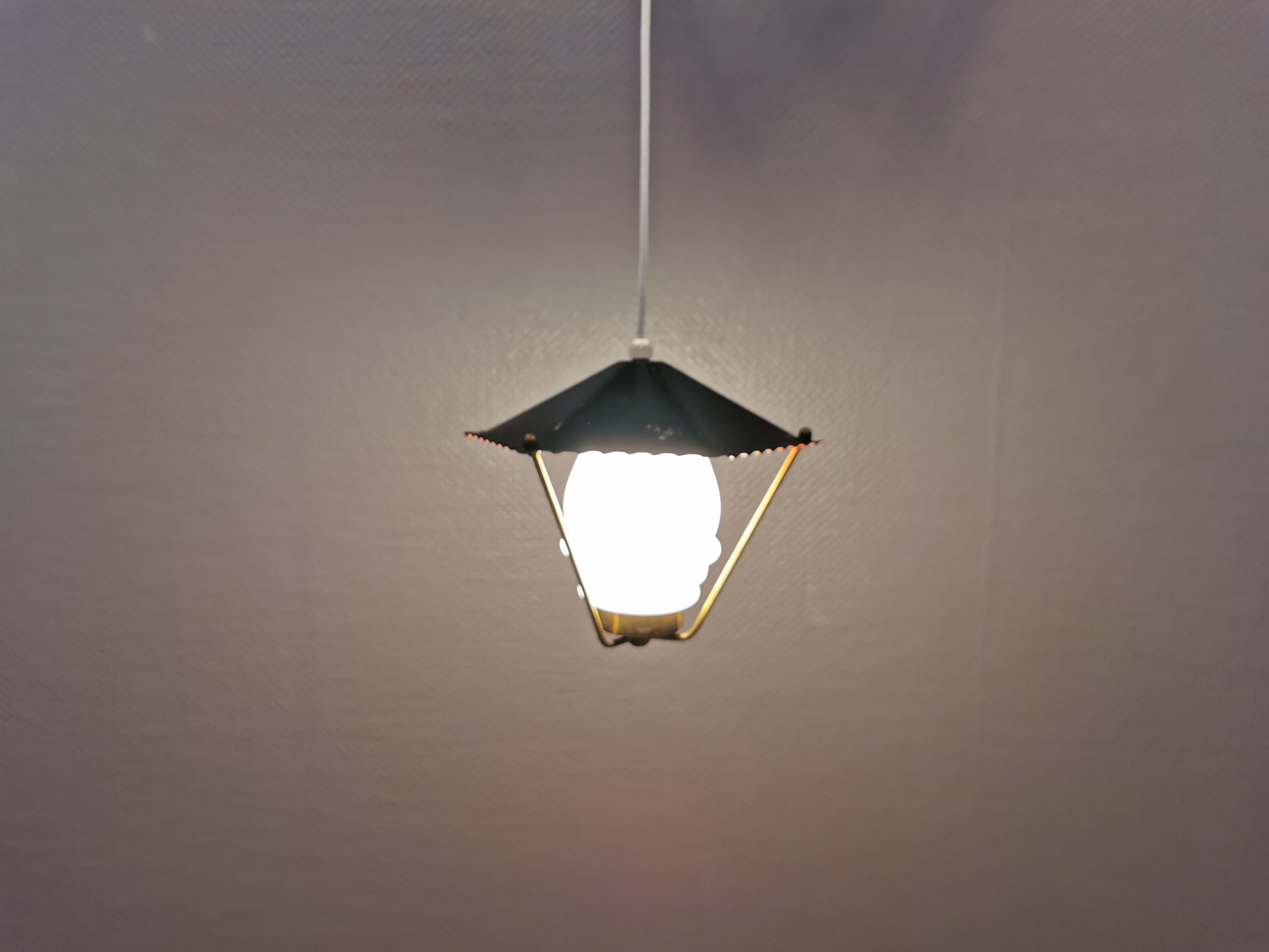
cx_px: 634
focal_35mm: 27
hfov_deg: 65.3
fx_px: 990
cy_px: 476
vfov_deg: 51.4
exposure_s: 1/100
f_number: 1.6
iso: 80
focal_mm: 5.56
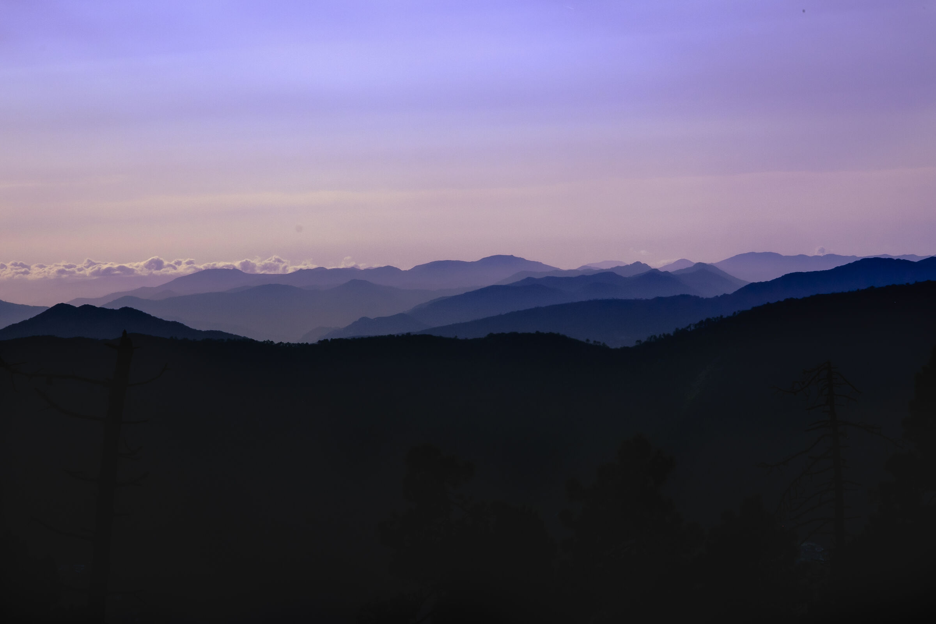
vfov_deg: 11.4
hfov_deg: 17.1
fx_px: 3120
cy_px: 312
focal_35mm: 120
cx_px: 468
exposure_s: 1/250
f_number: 16
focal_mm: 80
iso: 400
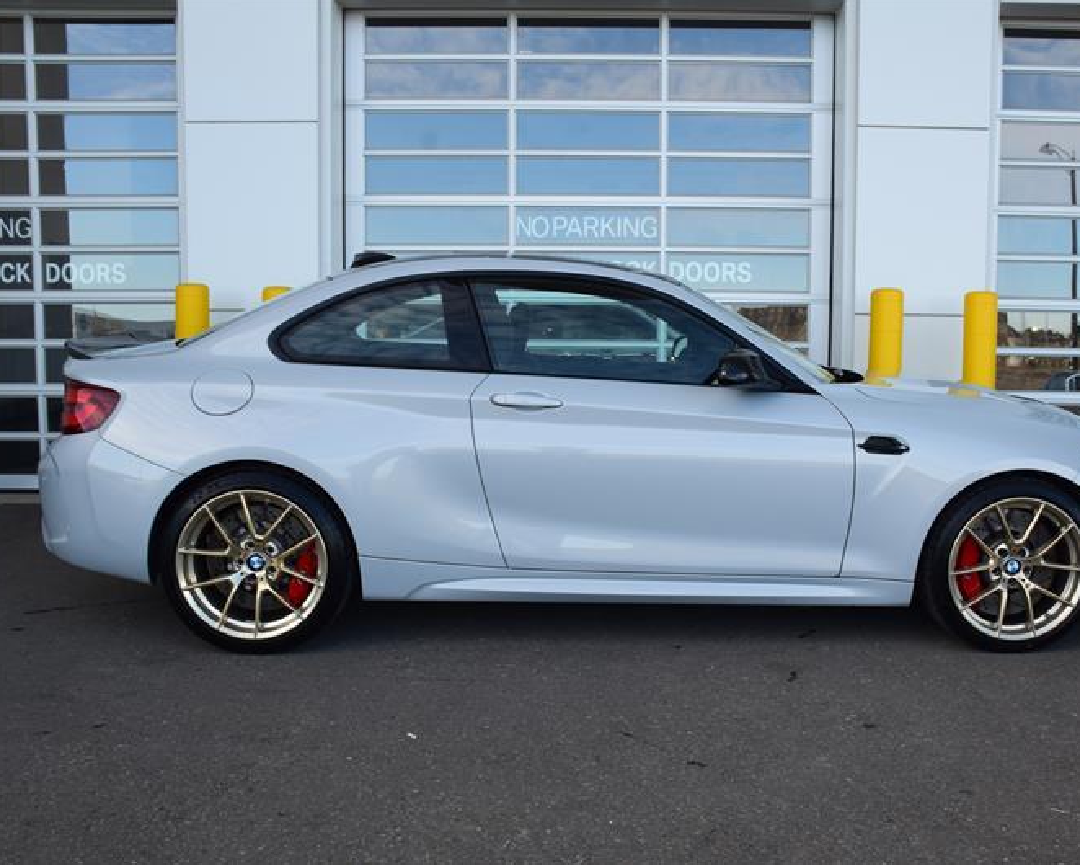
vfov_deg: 43.4
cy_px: 433
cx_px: 607
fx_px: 1087
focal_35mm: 34
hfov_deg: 52.7
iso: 400
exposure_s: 1/125
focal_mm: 20
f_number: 9
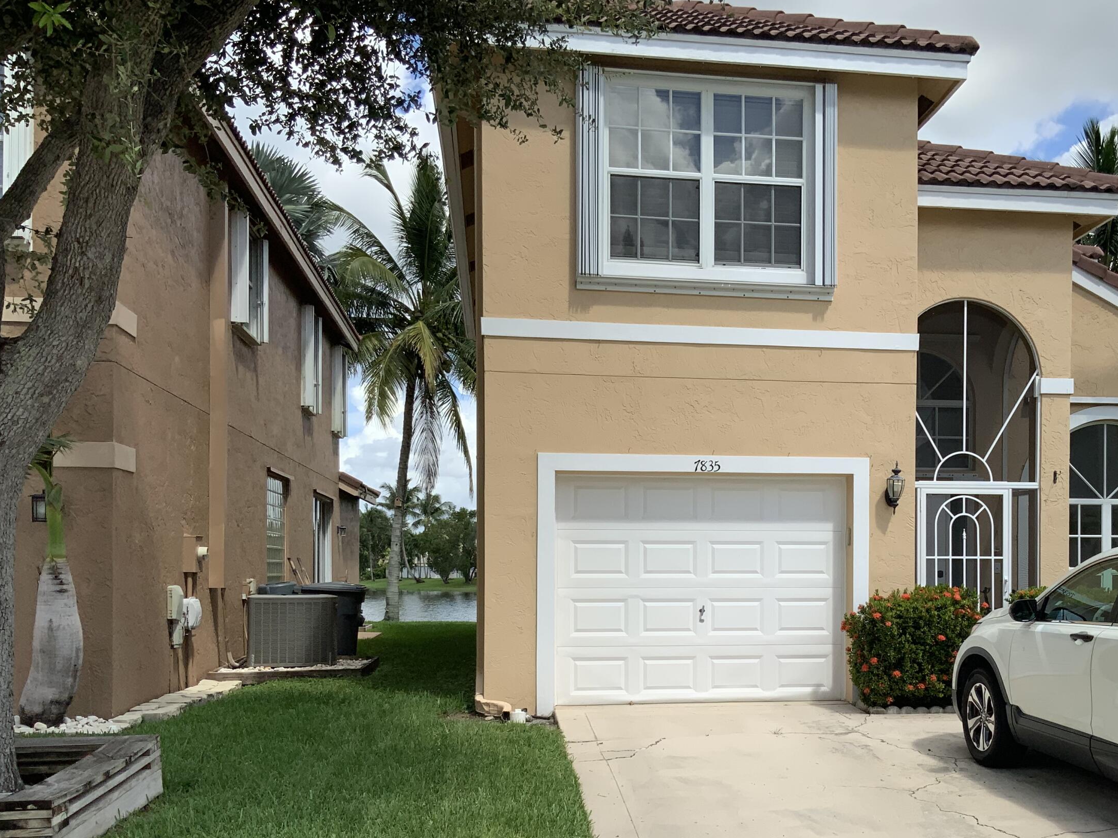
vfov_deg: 35.6
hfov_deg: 46.2
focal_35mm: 40
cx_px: 727
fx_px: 1292
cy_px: 562
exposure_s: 1/1675
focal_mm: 3
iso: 16
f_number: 1.8
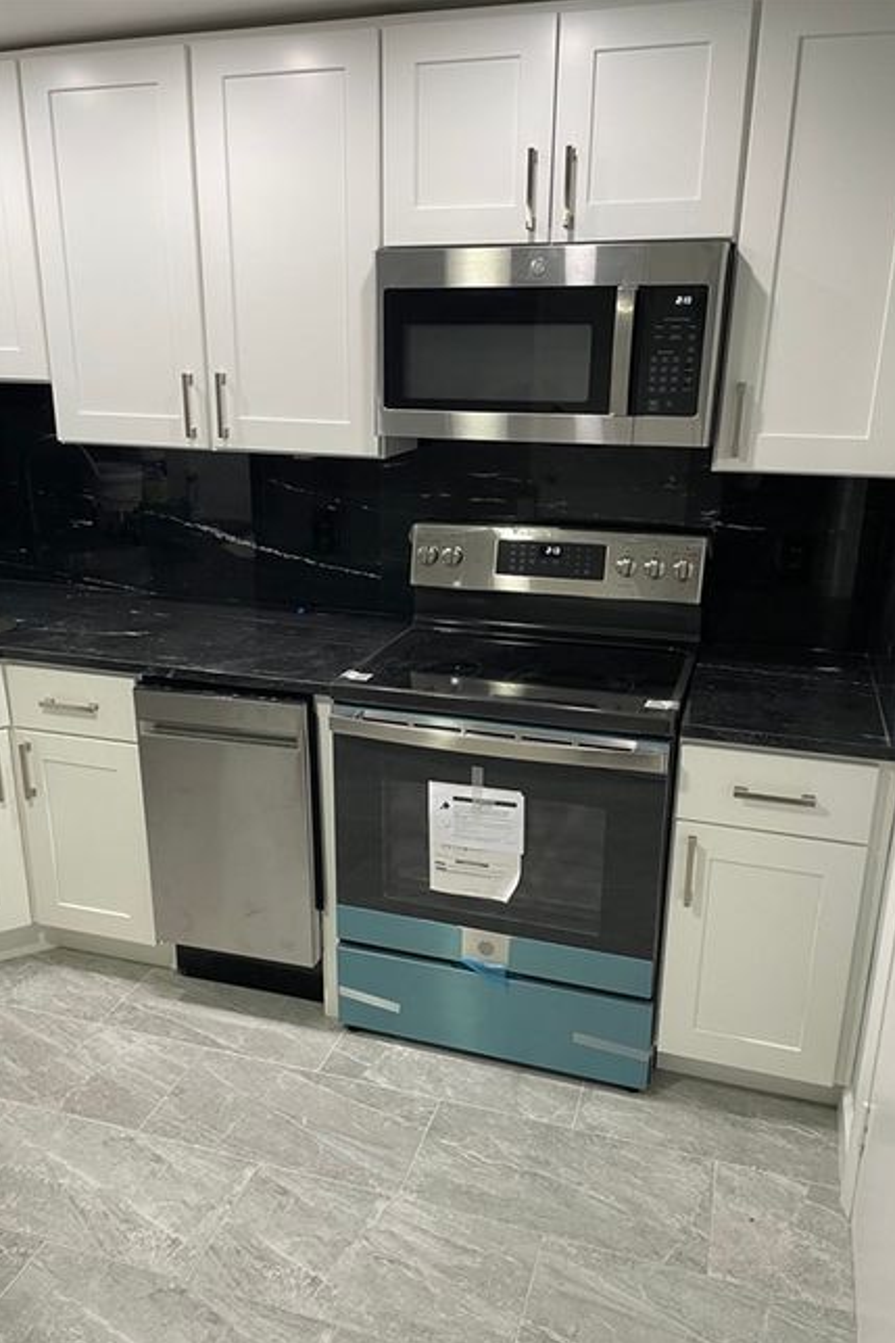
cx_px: 405
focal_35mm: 28
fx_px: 1045
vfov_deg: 65.5
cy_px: 691
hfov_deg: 46.3
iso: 80
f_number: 1.6
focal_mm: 4.2
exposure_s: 1/60
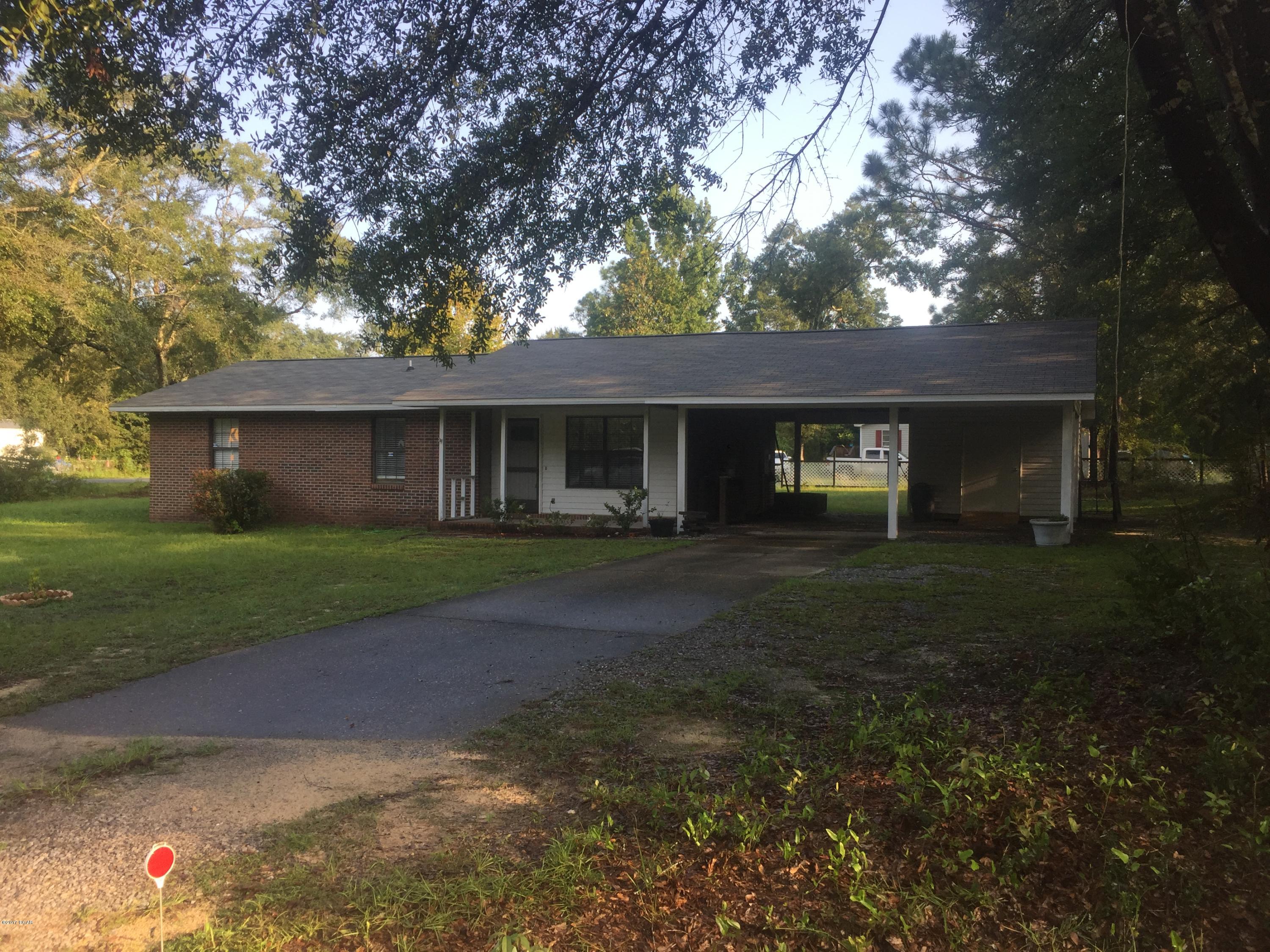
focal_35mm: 29
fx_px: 1064
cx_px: 635
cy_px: 476
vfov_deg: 48.2
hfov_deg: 61.7
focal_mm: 4.15
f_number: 2.2
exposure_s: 1/350
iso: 32
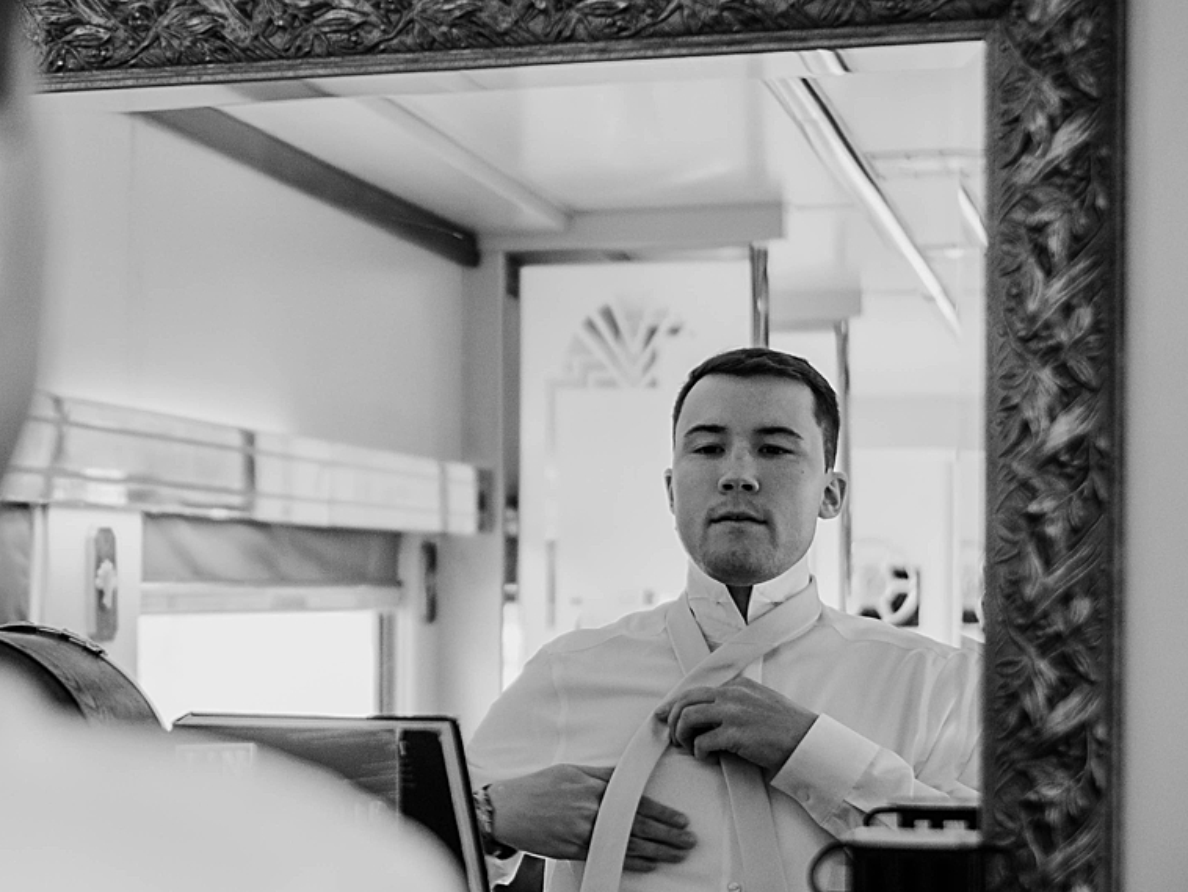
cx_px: 397
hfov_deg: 27.2
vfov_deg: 20.7
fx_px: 2437
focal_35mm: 71
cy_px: 582
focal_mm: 23
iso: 640
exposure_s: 1/160
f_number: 1.4
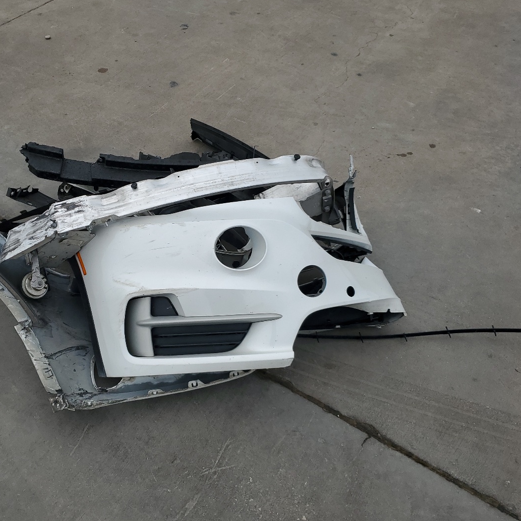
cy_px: 290
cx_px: 196
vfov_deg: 47.1
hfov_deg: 46.8
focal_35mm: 35
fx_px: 596
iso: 50
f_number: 1.5
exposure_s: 1/3333
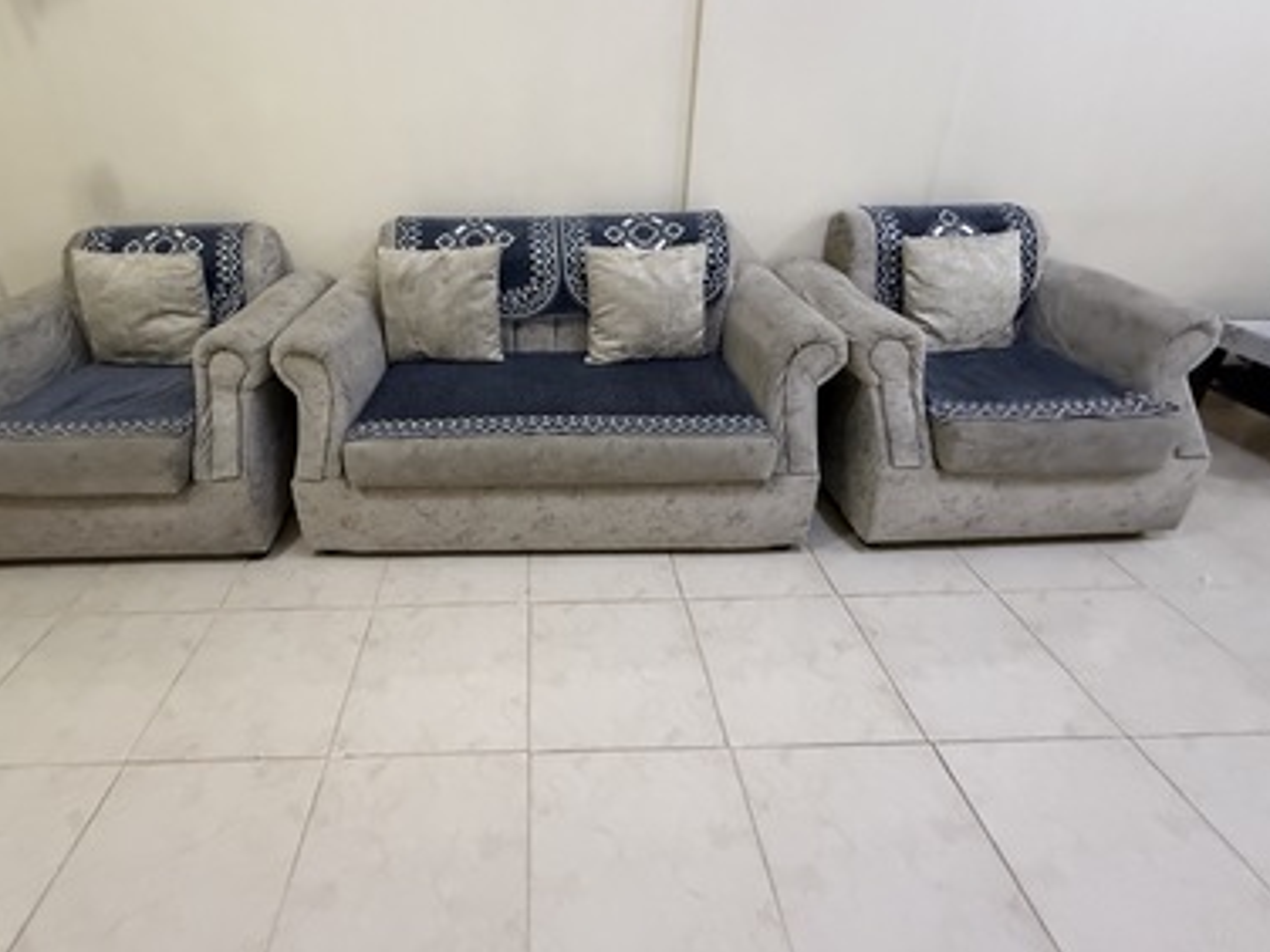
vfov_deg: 73.8
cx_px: 552
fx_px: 624
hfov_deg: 90.5
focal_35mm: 17
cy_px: 376
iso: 640
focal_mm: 2.22
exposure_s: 1/60
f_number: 2.2
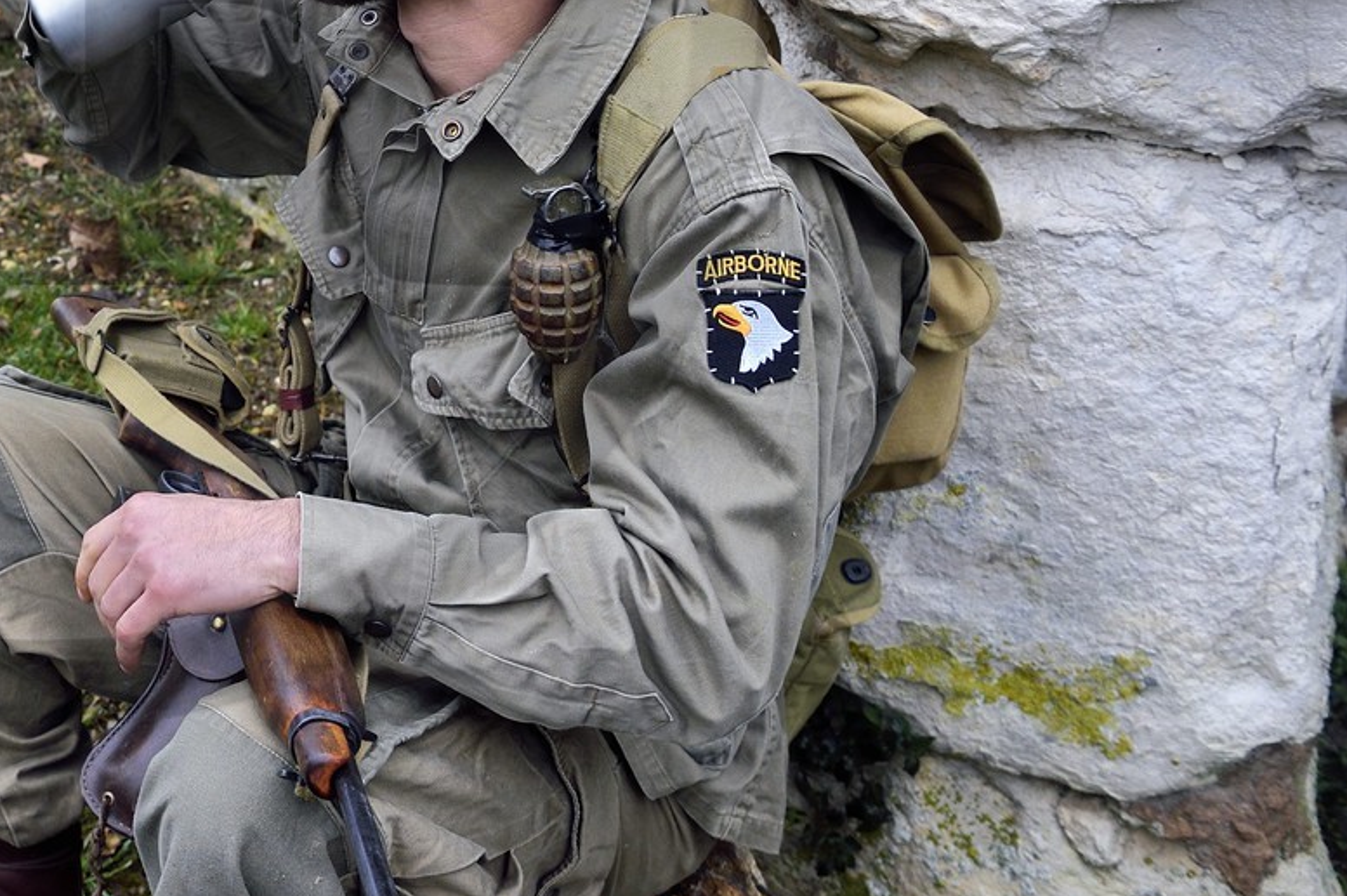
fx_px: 2467
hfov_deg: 28.8
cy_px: 3
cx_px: 42
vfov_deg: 20.0
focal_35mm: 66
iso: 800
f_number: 6.3
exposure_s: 1/100
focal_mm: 32
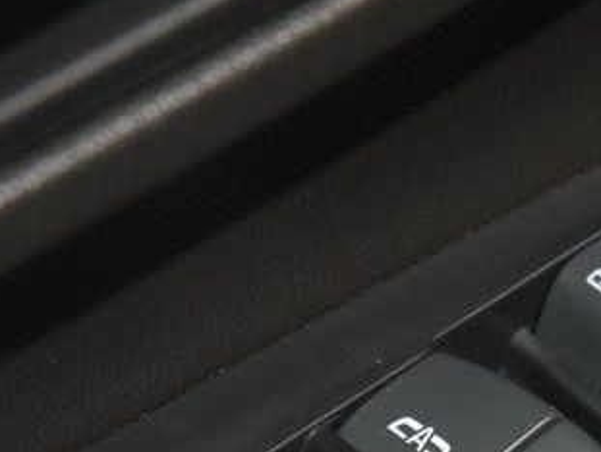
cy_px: 451
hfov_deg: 6.0
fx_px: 5771
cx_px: 541
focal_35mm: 332
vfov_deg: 4.5
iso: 2800
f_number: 4.5
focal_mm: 70
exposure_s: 1/100
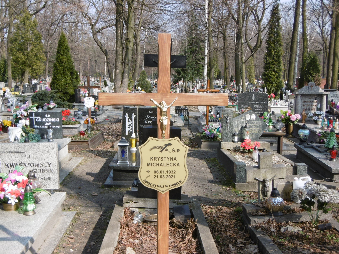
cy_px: 127
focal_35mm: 43
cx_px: 170
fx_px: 421
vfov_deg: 33.6
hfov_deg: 43.9
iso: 100
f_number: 3.8
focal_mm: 7.7
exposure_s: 1/400
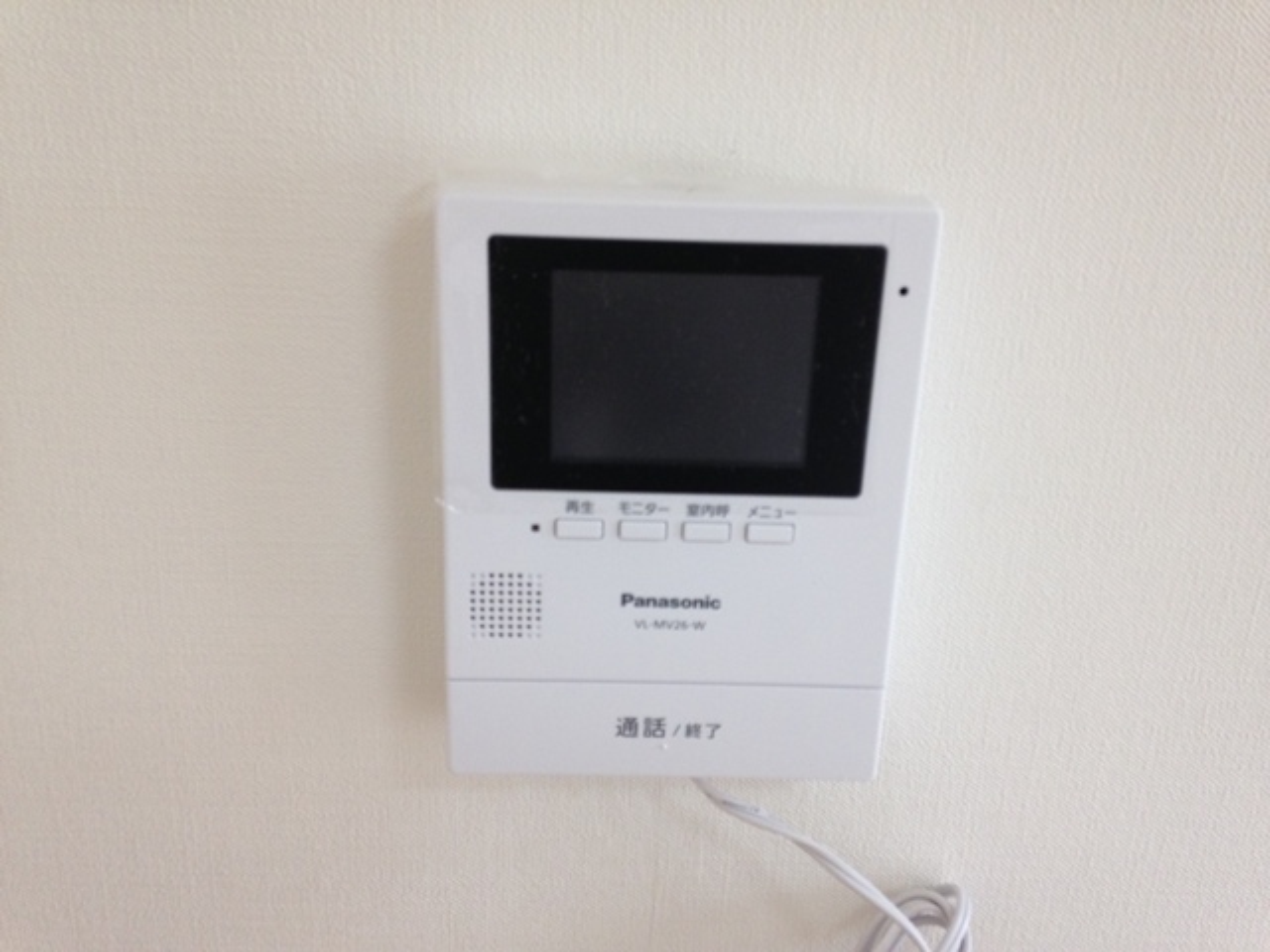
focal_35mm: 33
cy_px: 476
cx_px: 635
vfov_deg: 42.9
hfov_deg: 55.4
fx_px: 1211
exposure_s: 1/120
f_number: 2.4
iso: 80
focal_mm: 4.12
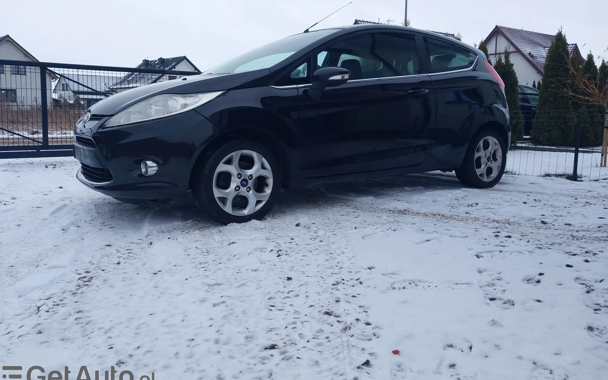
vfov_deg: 39.4
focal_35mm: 32
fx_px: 530
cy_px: 165
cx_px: 304
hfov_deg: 59.7
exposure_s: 1/50
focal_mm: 4.6
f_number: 1.8
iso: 32
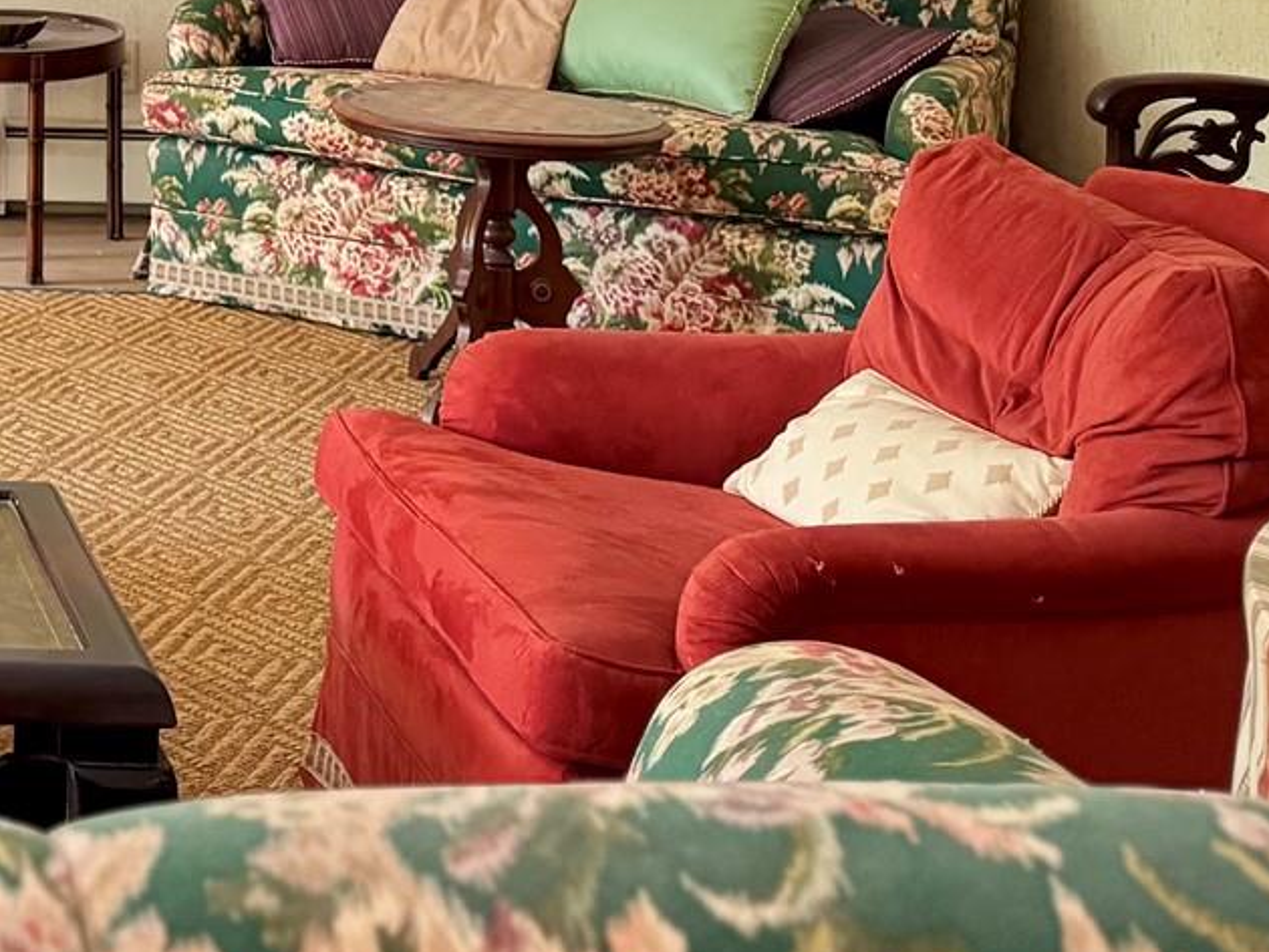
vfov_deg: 17.3
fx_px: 2861
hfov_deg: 22.0
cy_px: -405
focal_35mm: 78
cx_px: -453
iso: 1000
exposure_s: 1/40
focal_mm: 6.76
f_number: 1.78
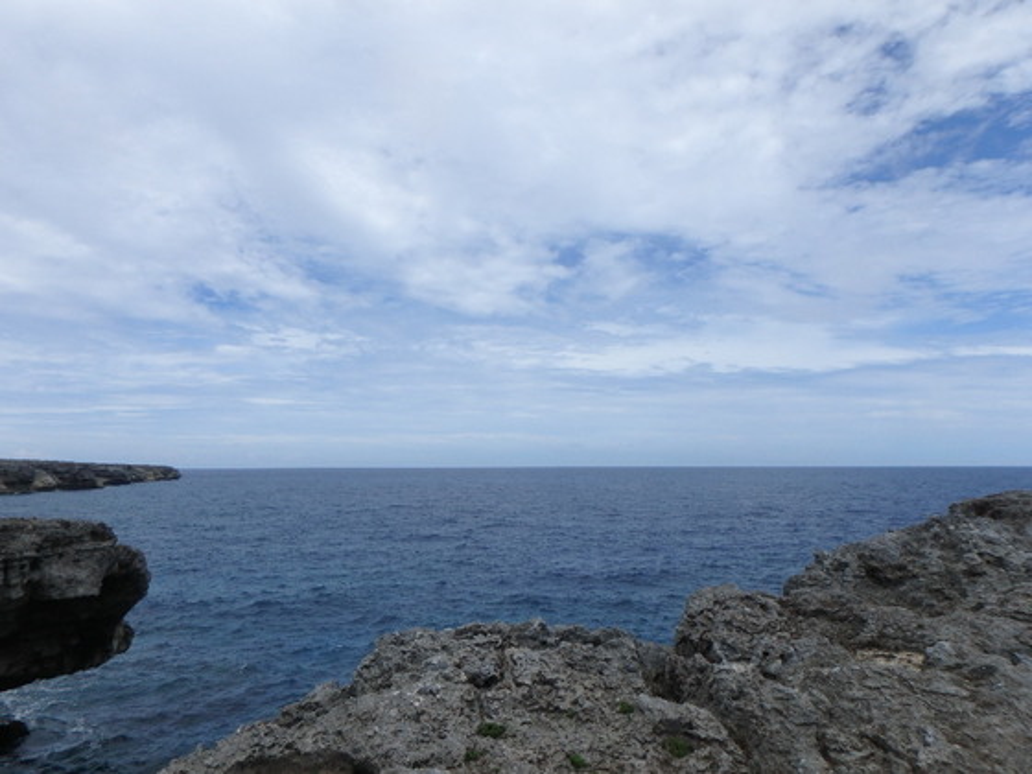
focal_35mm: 21
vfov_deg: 63.4
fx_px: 626
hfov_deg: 79.0
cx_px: 516
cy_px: 387
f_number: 6
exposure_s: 1/800
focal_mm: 3.7
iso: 125
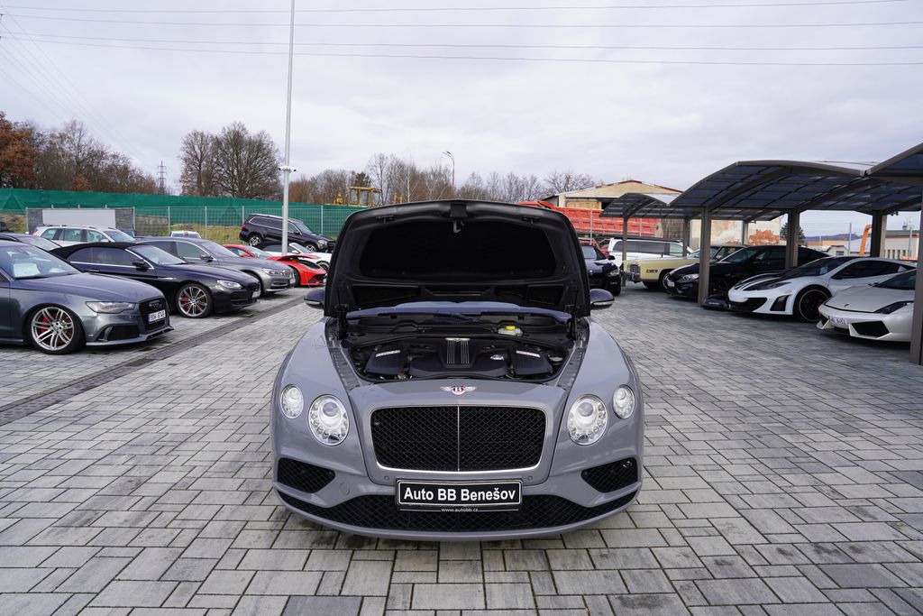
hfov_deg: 73.7
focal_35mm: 24
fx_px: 615
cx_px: 462
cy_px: 308
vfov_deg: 53.1
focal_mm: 24
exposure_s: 1/100
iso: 100
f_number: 6.3
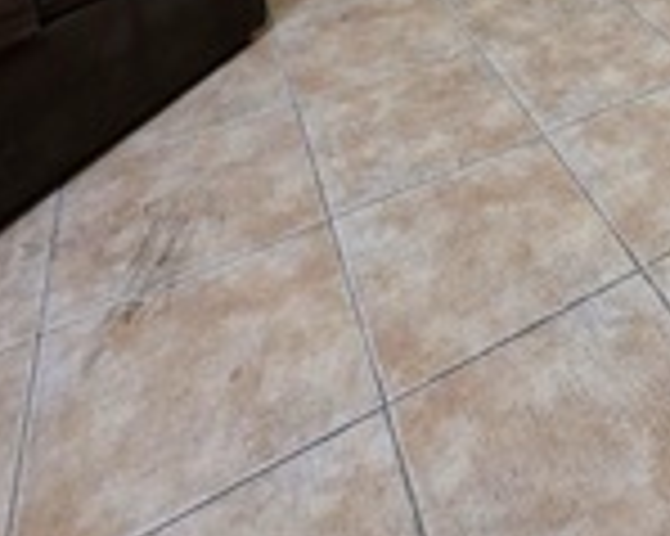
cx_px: 681
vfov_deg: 22.9
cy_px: -408
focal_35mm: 39
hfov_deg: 40.6
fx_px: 773
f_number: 1.9
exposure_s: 1/50.3
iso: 160
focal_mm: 2.2
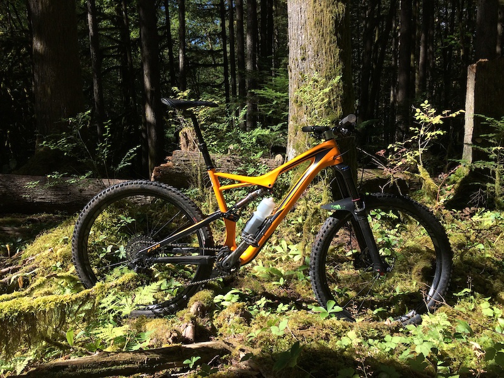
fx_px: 422
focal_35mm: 29
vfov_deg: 48.2
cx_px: 252
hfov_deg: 61.7
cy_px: 189
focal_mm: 4.15
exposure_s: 1/1001
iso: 32
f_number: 2.2
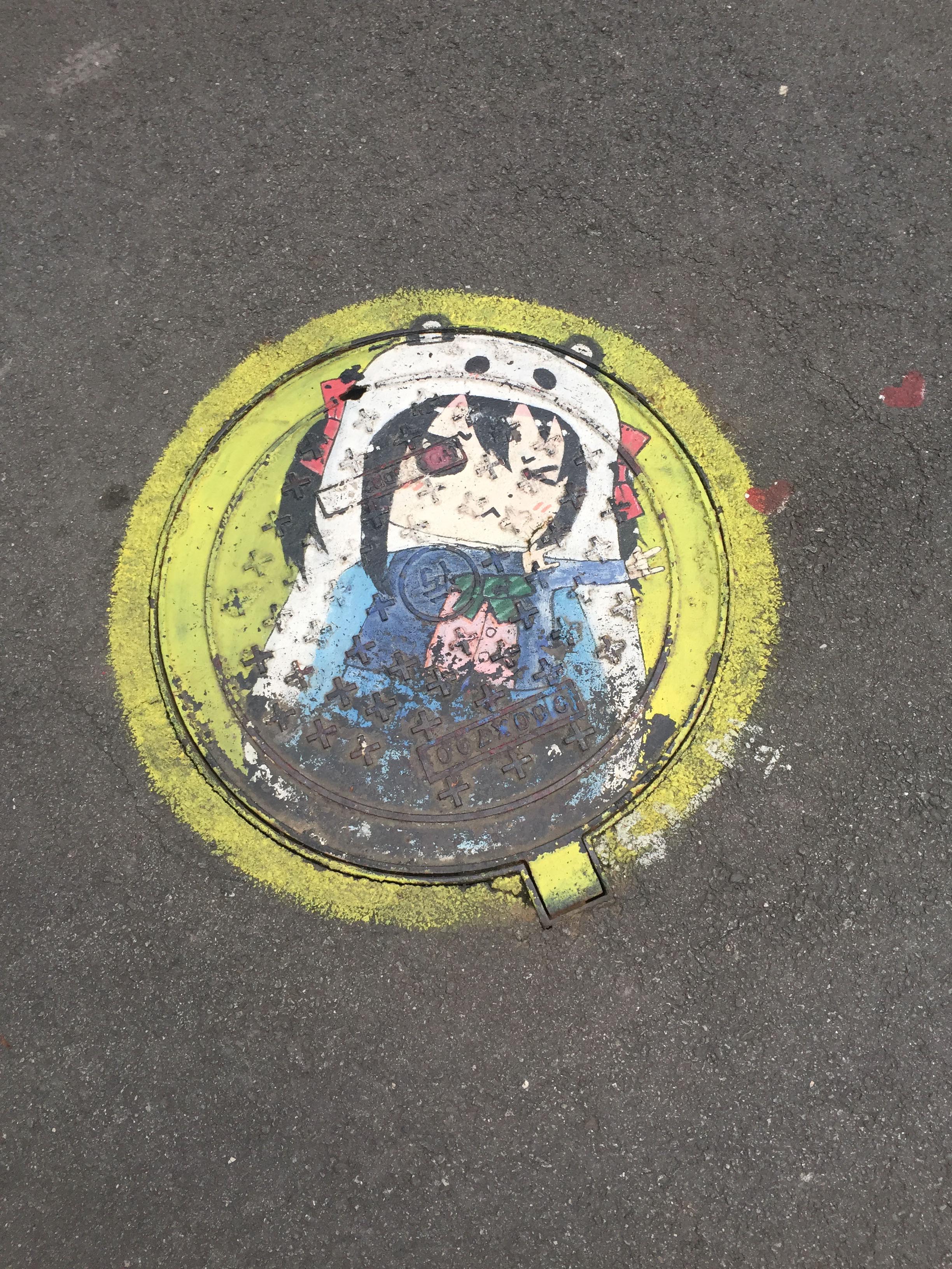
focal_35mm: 29
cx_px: 476
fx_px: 1063
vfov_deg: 61.7
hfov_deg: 48.2
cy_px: 634
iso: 32
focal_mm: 4.15
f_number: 2.2
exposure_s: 1/33
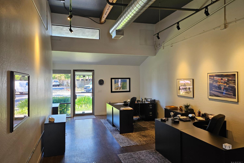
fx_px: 163
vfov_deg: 53.1
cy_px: 77
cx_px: 122
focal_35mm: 24
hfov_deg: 73.7
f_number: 1.8
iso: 100
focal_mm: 5.4
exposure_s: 1/120
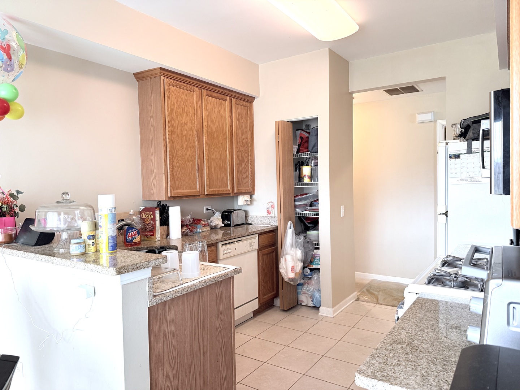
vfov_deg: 56.8
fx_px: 361
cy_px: 195
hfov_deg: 71.6
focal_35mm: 24
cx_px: 260
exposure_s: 1/60
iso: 160
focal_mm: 6.76
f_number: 1.78
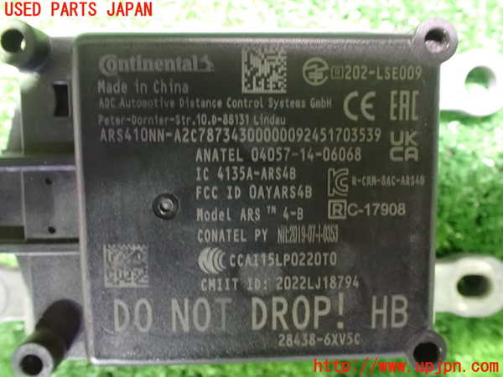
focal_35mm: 30
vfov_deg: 46.8
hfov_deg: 60.0
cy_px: 188
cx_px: 252
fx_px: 436
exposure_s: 1/8
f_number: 2.3
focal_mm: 5.4
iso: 1600
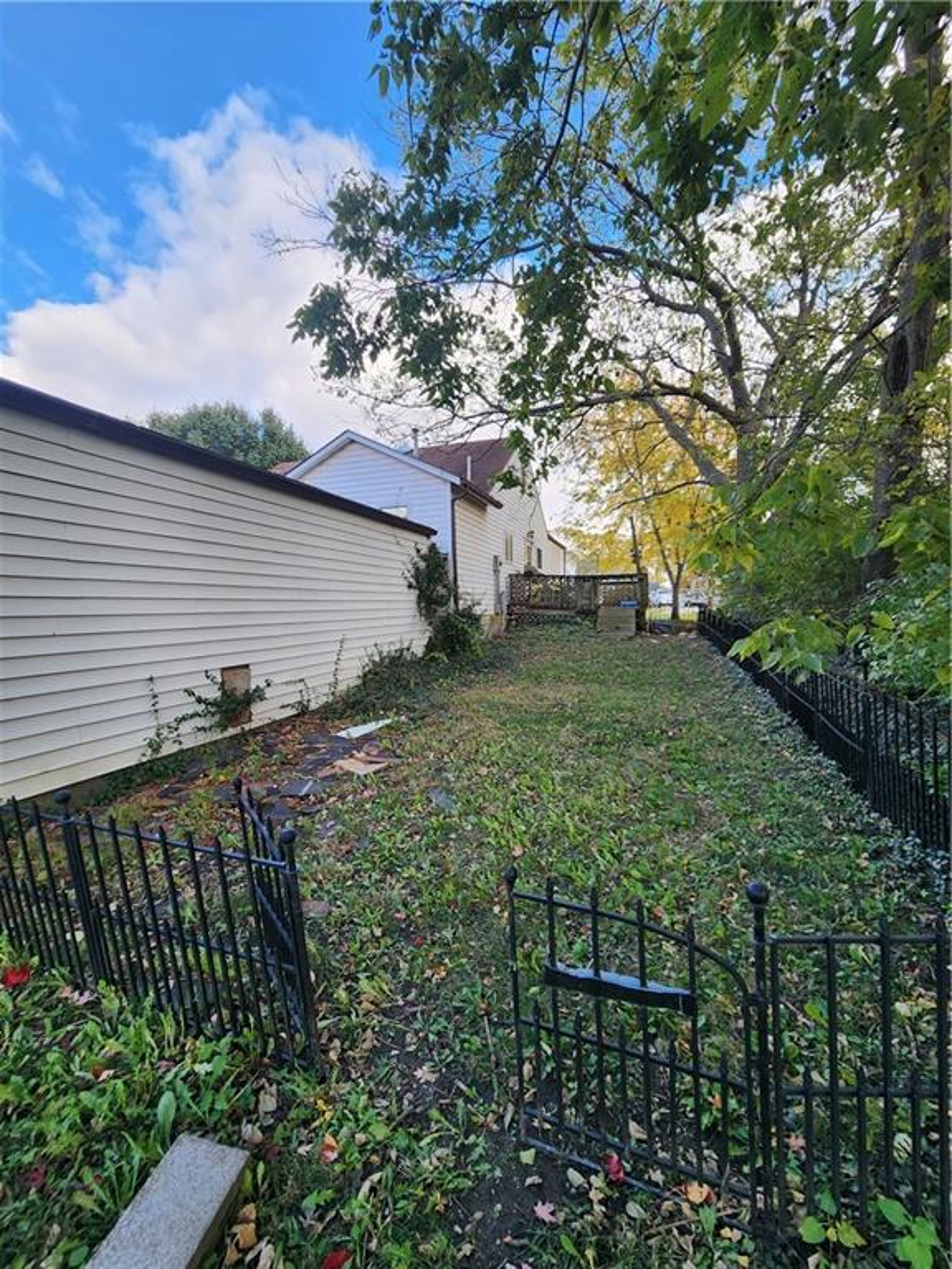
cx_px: 476
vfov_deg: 106.2
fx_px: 477
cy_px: 634
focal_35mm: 13
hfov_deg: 89.9
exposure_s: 1/212
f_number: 2.2
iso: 50
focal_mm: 2.2
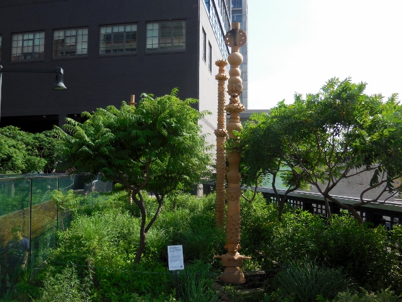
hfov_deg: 55.4
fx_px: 383
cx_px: 201
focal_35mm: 33
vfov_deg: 42.9
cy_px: 151
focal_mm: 5.9
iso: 125
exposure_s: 1/800
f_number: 3.7
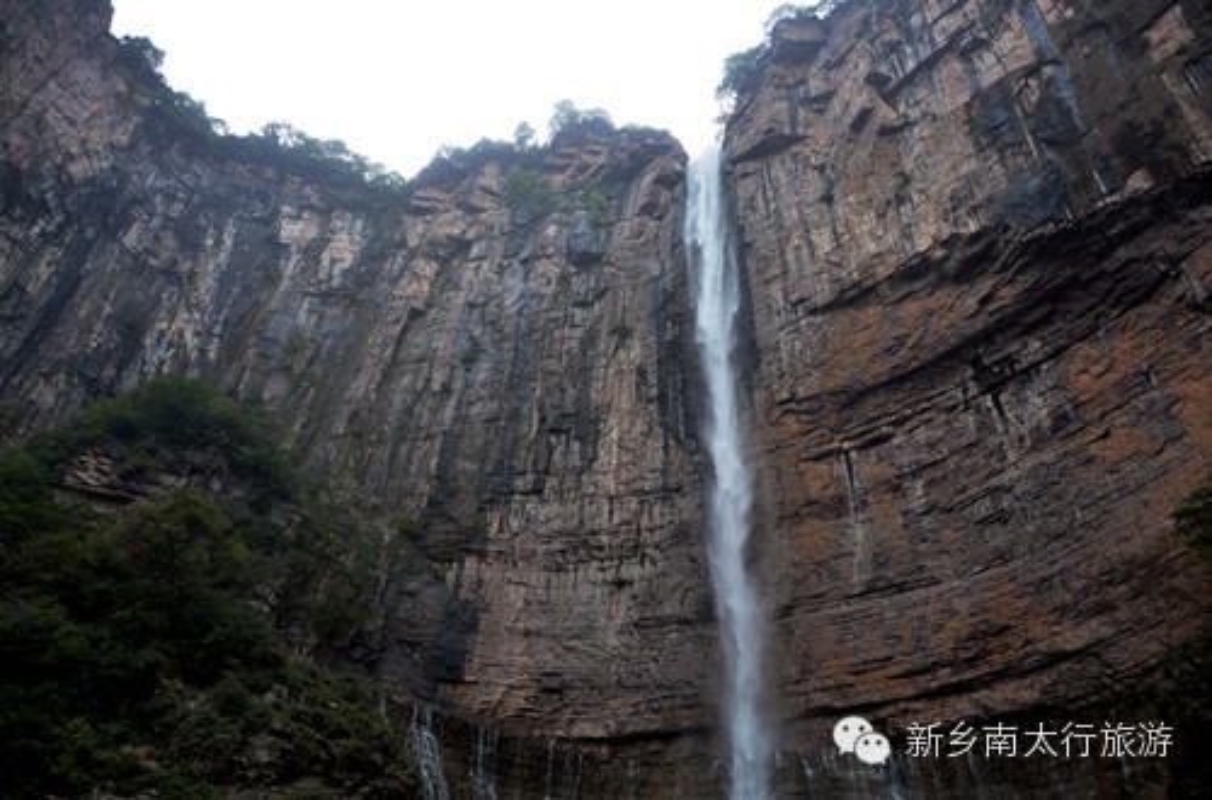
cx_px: 606
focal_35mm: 27
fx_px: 906
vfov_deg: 47.6
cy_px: 400
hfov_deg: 67.5
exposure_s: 1/60
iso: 400
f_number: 4
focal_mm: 18
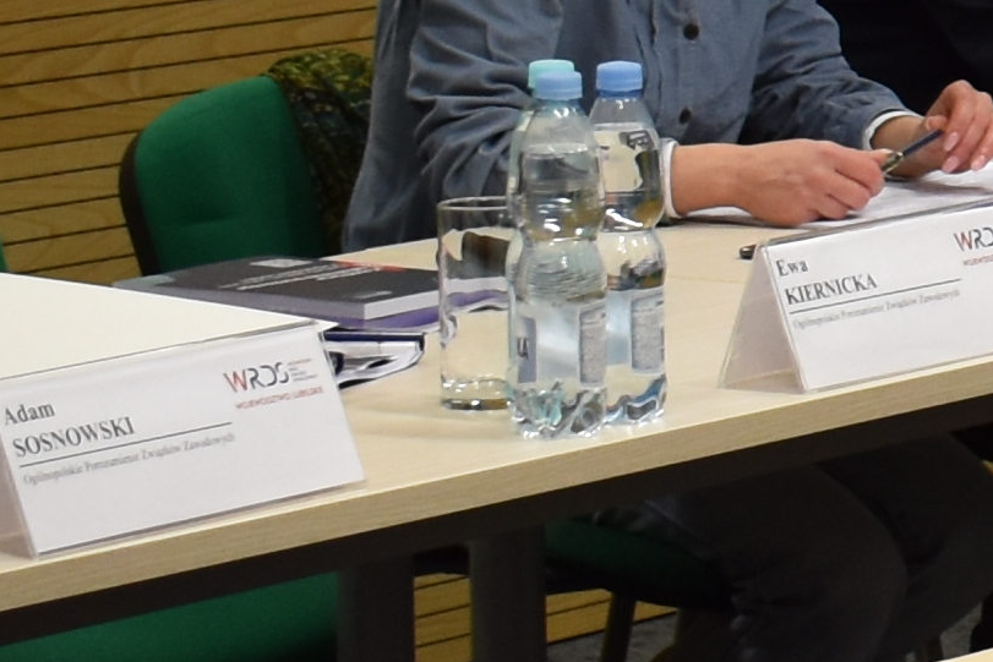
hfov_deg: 7.7
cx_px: 2515
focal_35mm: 244
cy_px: -519
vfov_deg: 5.5
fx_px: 6731
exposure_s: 1/80
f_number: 4
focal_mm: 22
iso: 400
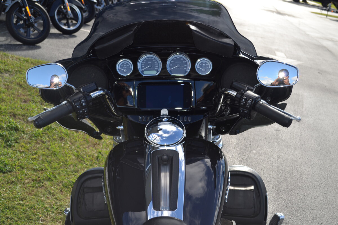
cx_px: 169
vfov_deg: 28.1
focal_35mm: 48
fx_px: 451
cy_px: 112
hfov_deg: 41.1
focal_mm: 32
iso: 100
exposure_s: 1/200
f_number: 6.3
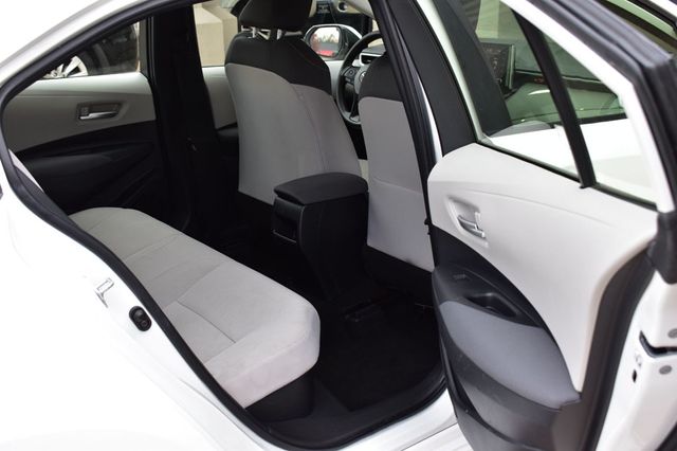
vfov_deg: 31.9
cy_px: 226
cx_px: 338
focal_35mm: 42
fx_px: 789
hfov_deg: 46.4
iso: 400
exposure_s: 1/30
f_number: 7.1
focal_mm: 28
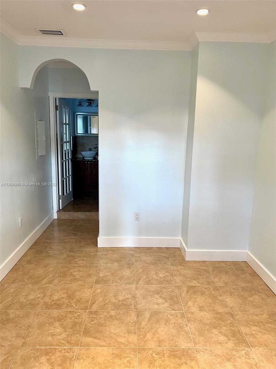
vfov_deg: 67.3
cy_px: 184
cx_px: 138
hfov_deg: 53.0
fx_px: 277
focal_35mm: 26
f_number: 1.5
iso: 100
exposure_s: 1/60
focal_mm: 5.7
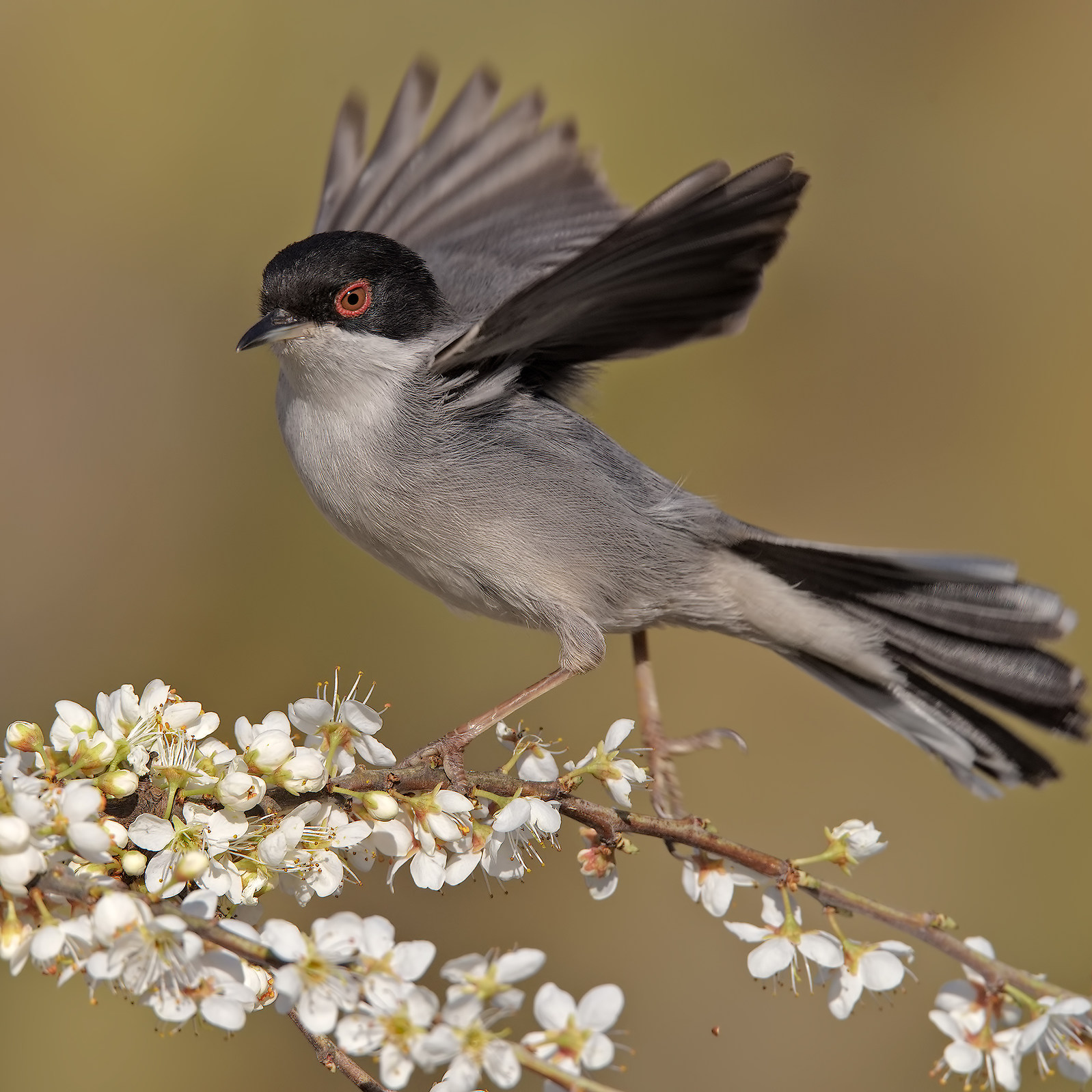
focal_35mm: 766
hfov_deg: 2.3
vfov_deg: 2.3
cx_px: 361
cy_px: 546
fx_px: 27339
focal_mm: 600
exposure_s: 1/1600
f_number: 10
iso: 720
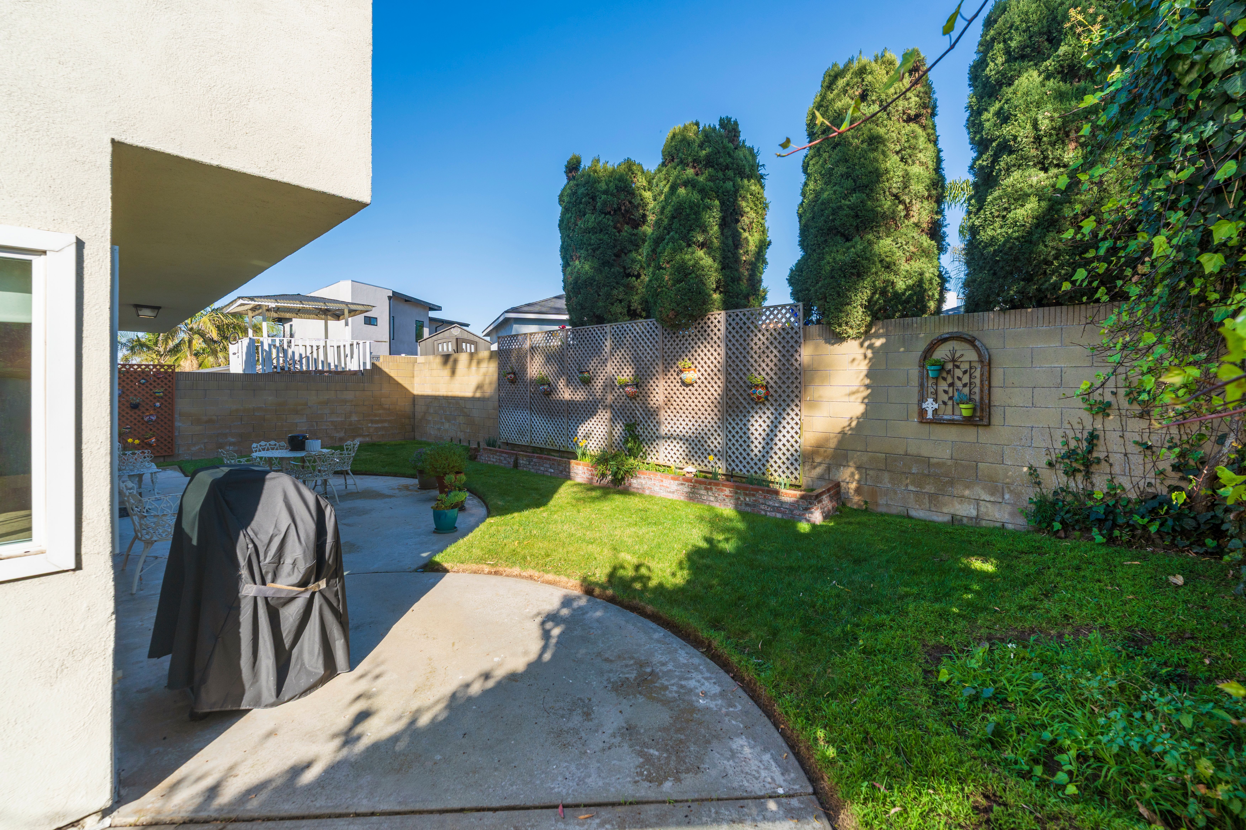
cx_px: 623
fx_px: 485
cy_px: 415
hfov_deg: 104.3
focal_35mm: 14
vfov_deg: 81.2
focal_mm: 14
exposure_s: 1/250
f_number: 7.1
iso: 100
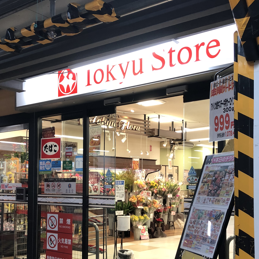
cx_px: 120
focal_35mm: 47
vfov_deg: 35.7
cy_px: 175
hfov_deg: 36.0
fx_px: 398
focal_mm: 3.99
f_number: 1.8
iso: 100
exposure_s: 1/100
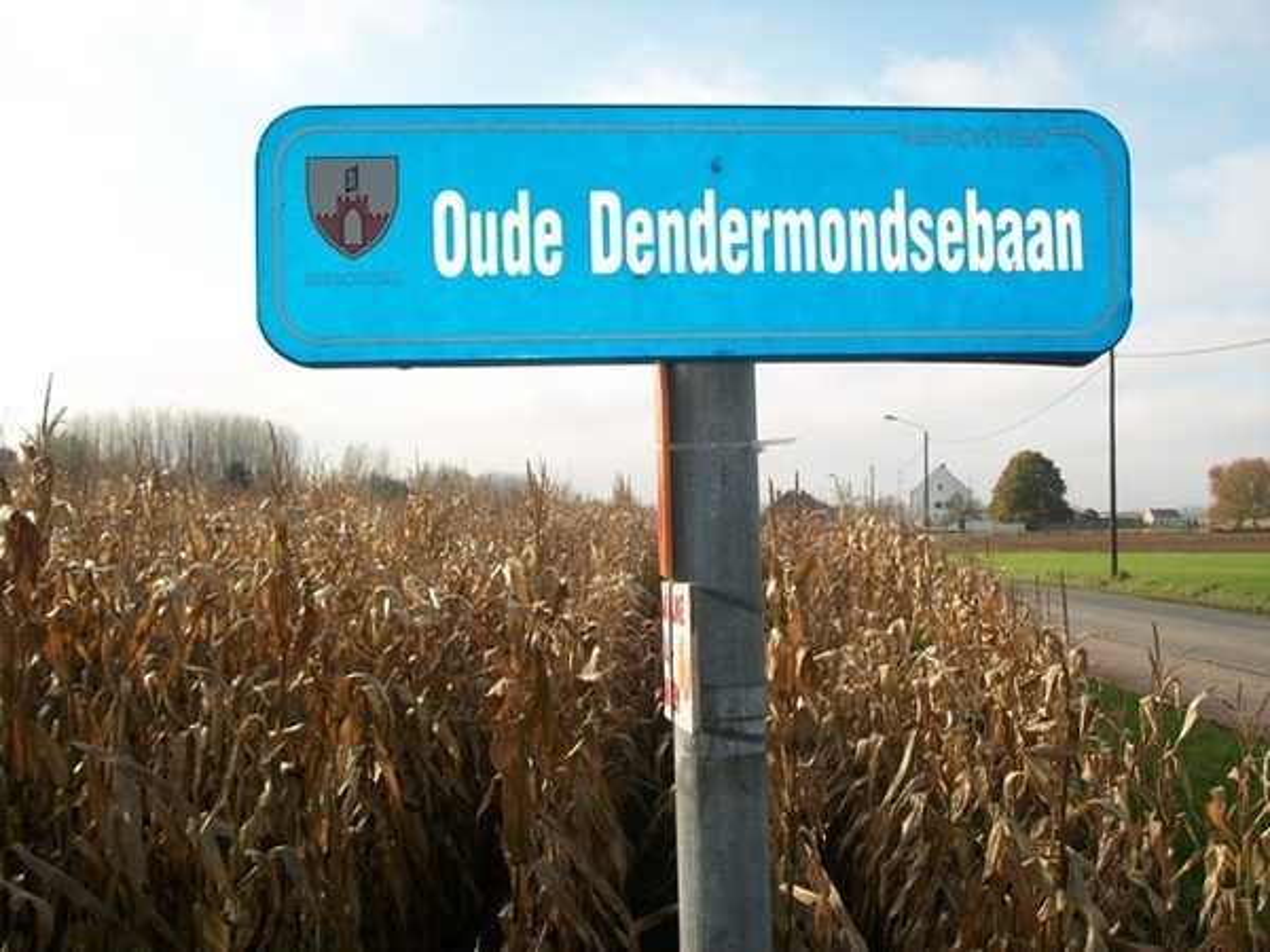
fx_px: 1468
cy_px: 476
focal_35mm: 40
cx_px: 635
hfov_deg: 46.8
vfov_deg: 36.0
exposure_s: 1/640
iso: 80
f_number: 3.2
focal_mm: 7.1
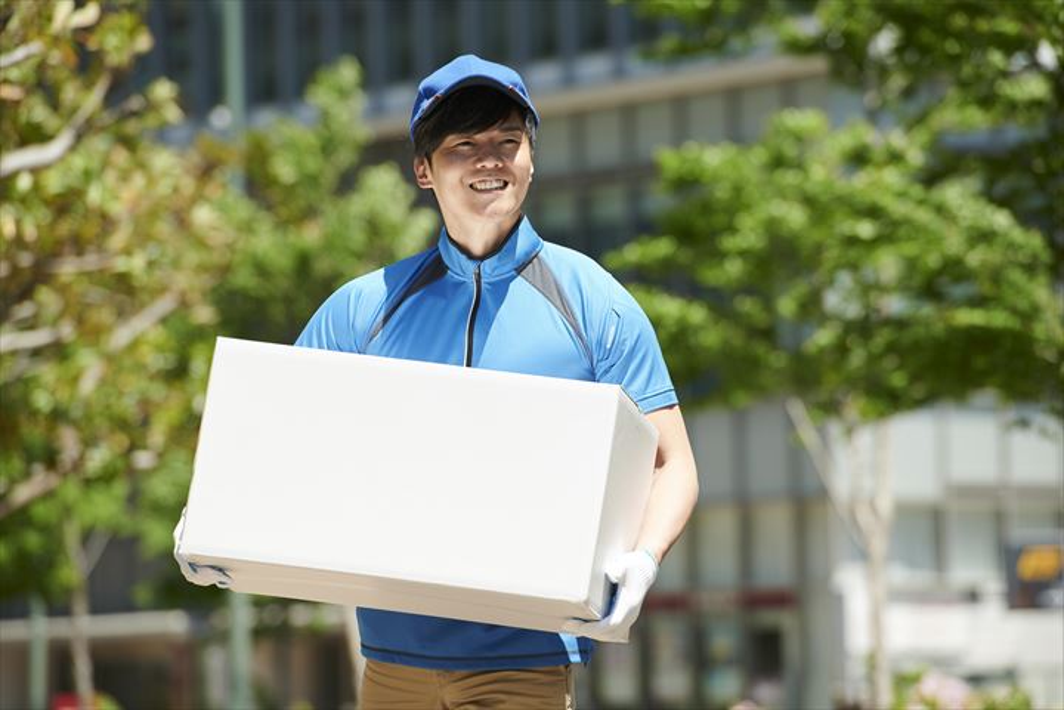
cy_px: 355
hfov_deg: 10.3
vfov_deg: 6.9
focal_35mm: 200
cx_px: 532
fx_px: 5911
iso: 200
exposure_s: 1/800
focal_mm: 200
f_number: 5.6
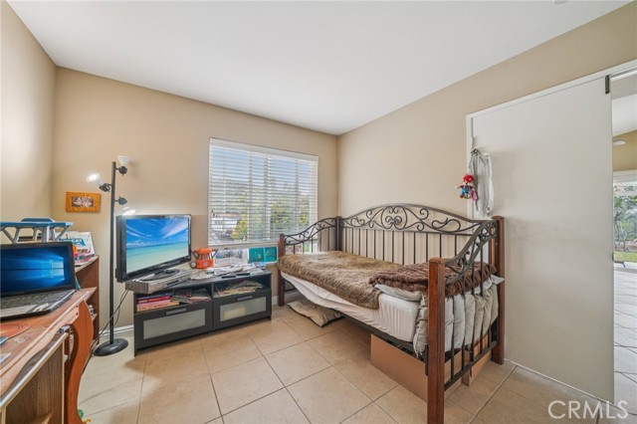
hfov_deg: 112.6
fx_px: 212
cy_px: 212
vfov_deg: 89.9
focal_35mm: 12
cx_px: 318
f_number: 10
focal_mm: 12
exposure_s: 1/10
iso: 400
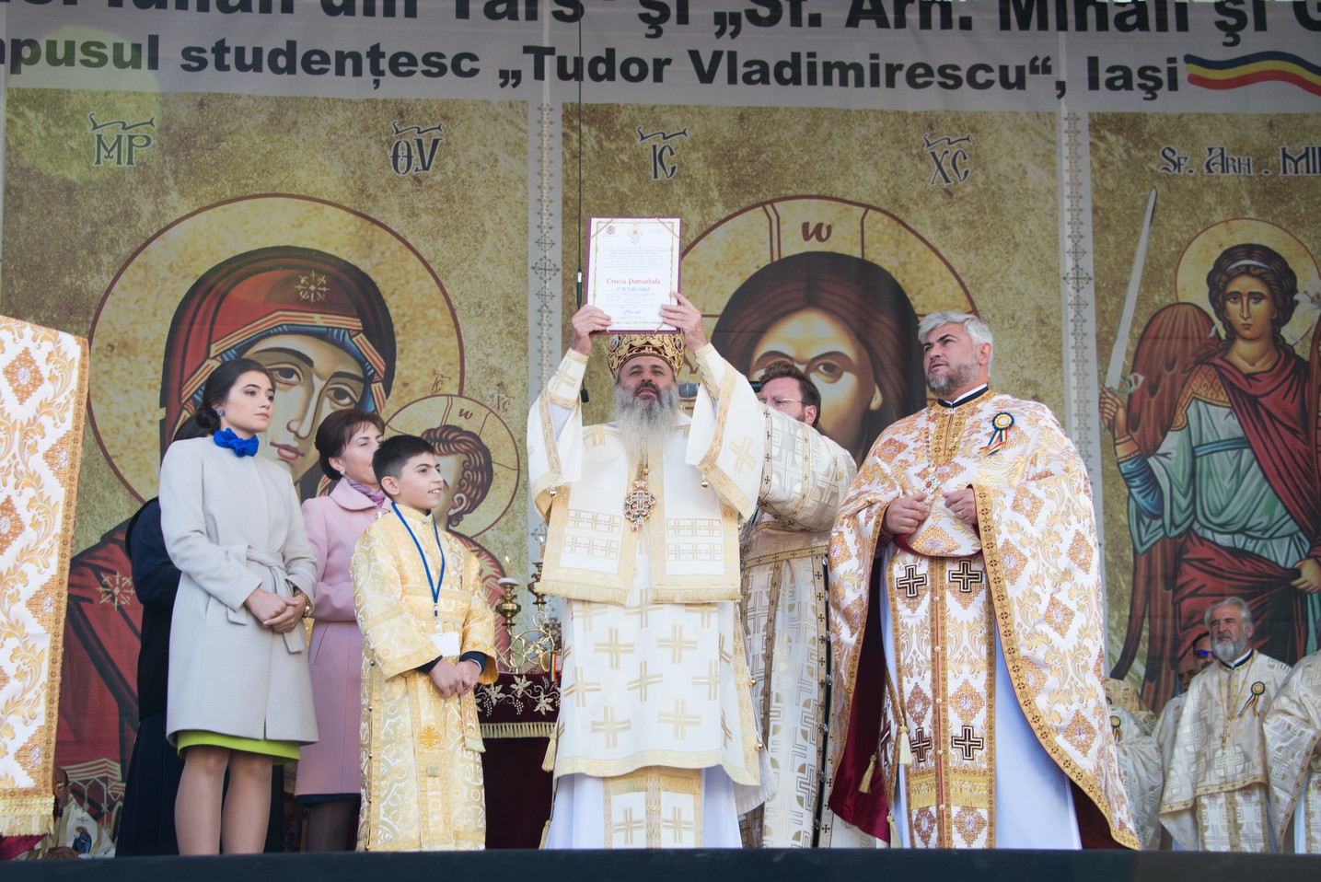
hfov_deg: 36.2
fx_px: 2019
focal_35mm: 55
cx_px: 660
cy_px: 441
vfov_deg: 24.6
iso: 400
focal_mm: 55
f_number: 6.3
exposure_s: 1/160
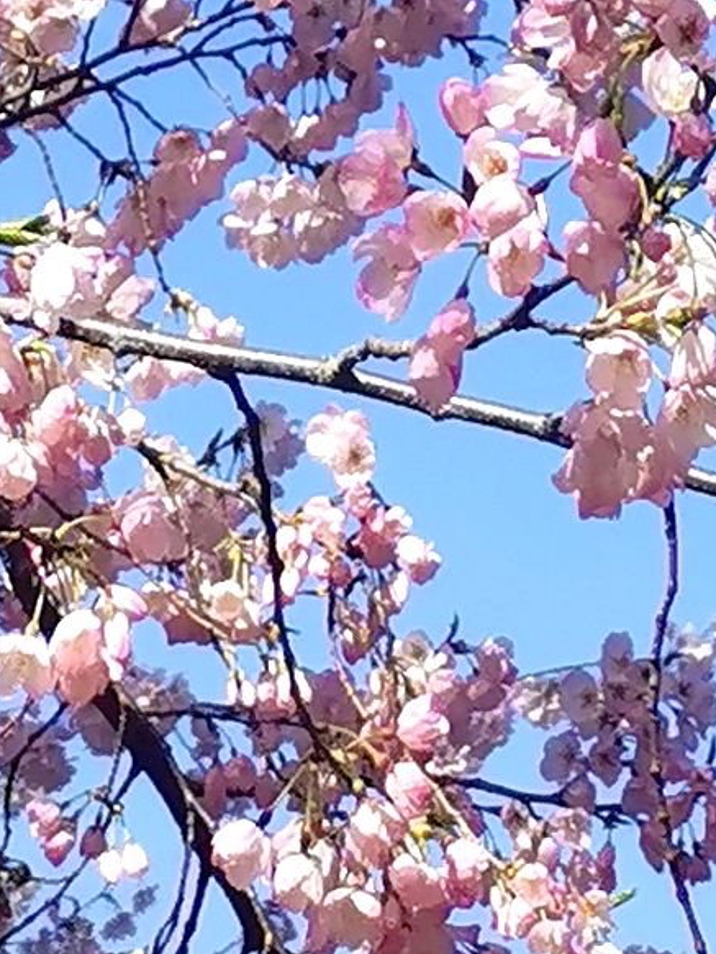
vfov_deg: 8.6
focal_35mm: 188
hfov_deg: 7.8
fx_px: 5181
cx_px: 1029
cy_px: -2021
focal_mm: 5.58
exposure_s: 1/2551
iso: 50
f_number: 1.8
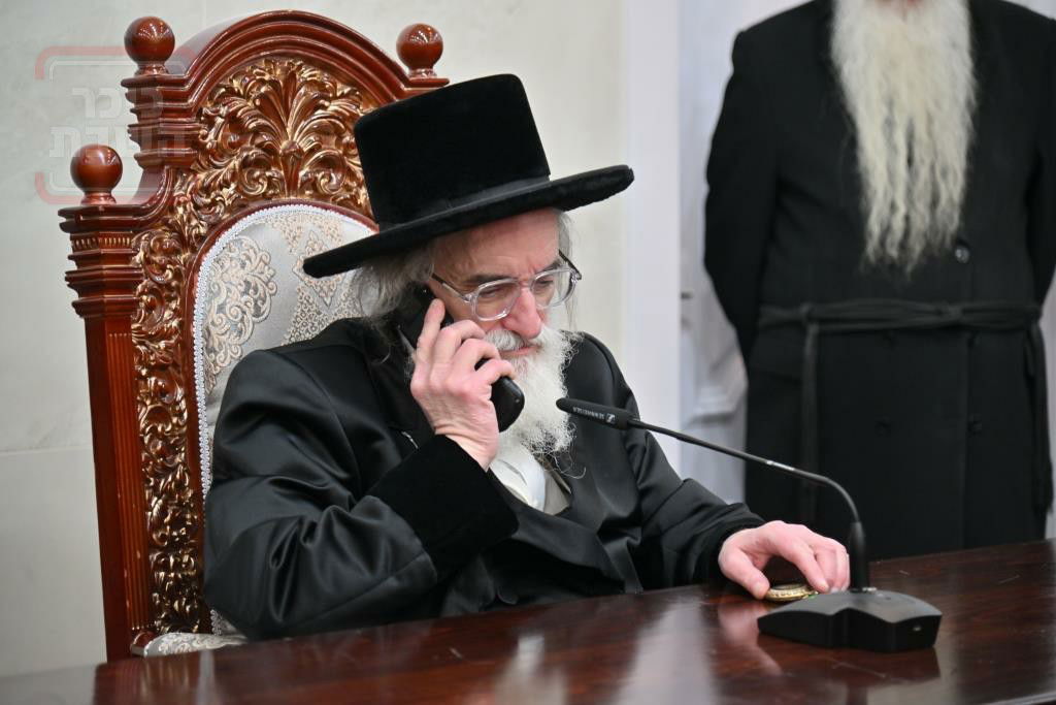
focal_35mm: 112
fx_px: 3286
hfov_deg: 18.3
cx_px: 528
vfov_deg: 12.2
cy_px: 352
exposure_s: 1/200
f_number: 4
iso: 640
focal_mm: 112
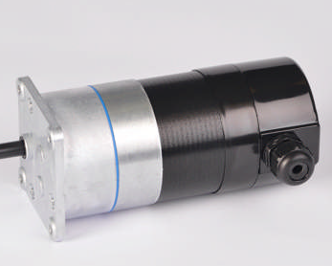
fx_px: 1986
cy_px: 132
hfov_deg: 9.6
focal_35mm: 202
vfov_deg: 7.7
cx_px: 187
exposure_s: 1/125
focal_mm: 78
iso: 200
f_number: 20
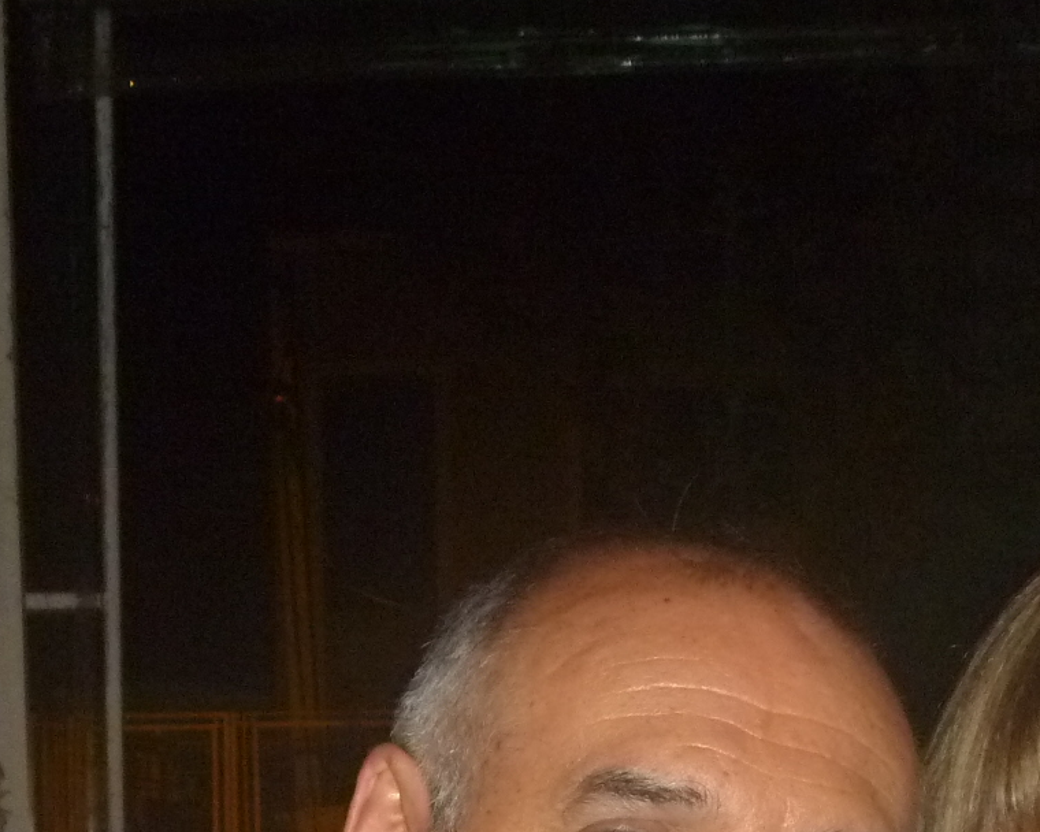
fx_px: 2832
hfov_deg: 20.7
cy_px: 1019
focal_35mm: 92
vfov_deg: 16.0
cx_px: 757
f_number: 3.5
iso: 400
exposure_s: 1/30
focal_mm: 6.3
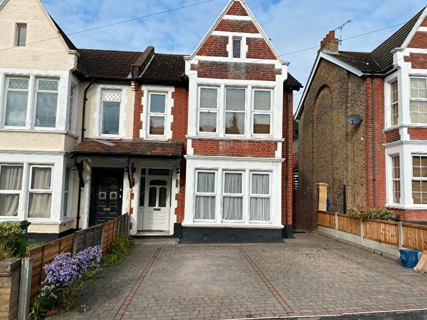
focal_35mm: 26
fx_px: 321
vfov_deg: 53.1
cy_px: 160
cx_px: 214
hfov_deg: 67.3
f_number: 1.8
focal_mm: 4.25
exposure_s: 1/2066
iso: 32
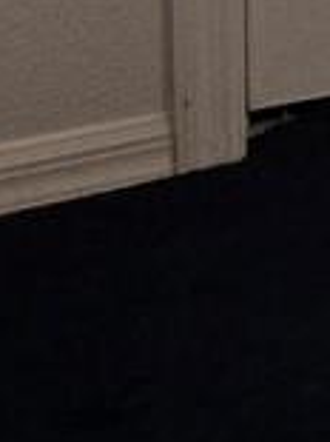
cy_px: -1189
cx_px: 1880
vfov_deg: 6.9
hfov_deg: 4.7
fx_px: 3029
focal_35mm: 238
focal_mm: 6.3
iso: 200
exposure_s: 1/120
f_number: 1.7
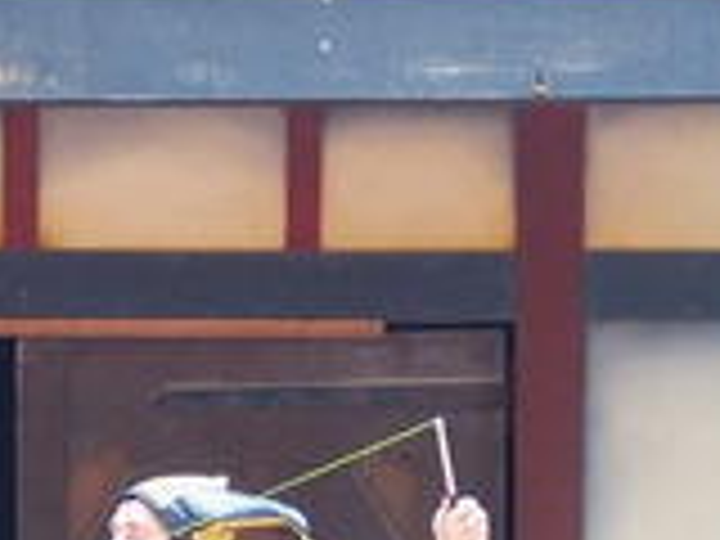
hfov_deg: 4.7
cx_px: -76
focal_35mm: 423
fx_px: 8798
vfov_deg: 3.5
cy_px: 698
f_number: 2.8
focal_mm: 31.8
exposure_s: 1/500
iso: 1000
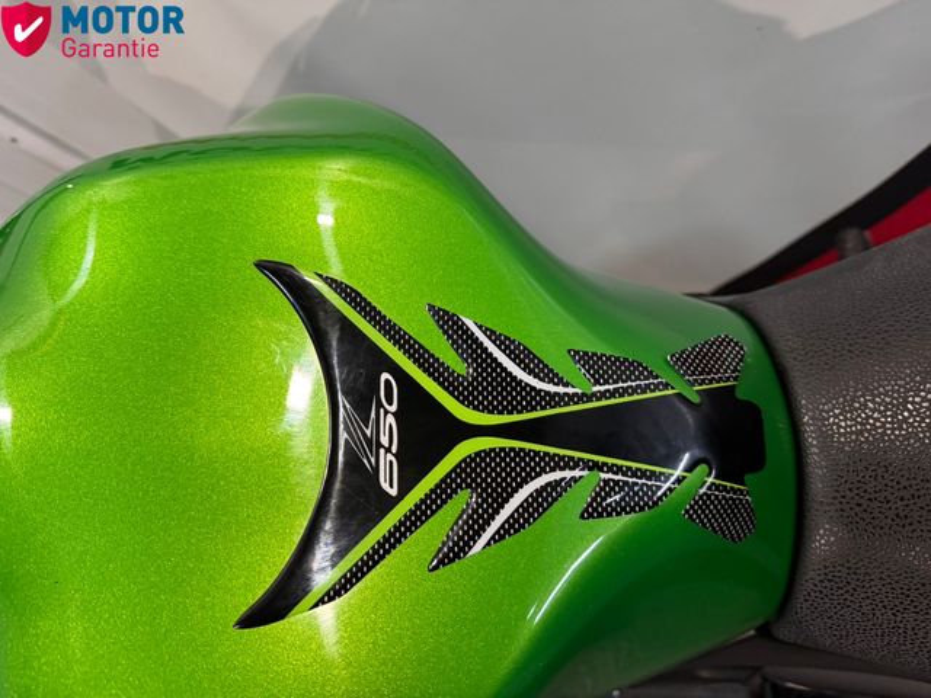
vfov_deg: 56.8
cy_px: 349
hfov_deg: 71.6
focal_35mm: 24
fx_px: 645
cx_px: 466
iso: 250
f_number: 1.78
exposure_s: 1/50
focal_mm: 6.76
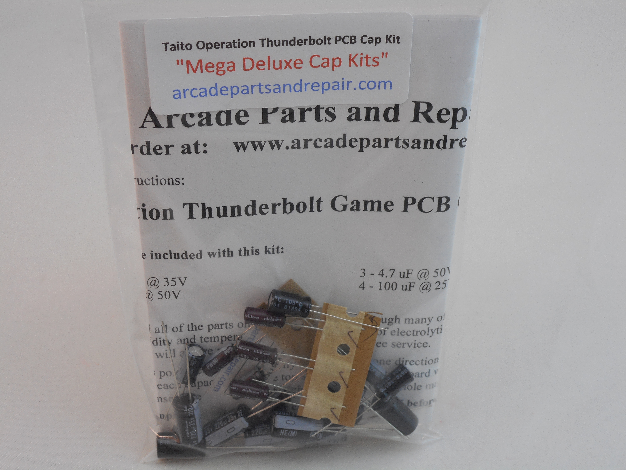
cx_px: 313
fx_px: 1067
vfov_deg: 24.8
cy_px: 235
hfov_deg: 32.7
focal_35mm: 59
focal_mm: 10.5
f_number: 5.1
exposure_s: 1/30
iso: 125
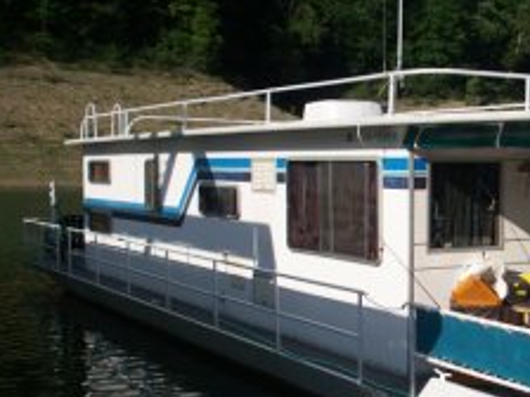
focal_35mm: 66
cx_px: 414
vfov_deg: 22.2
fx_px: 1011
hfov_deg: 28.8
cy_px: 260
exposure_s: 1/588
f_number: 5.6
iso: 80
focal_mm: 6.2
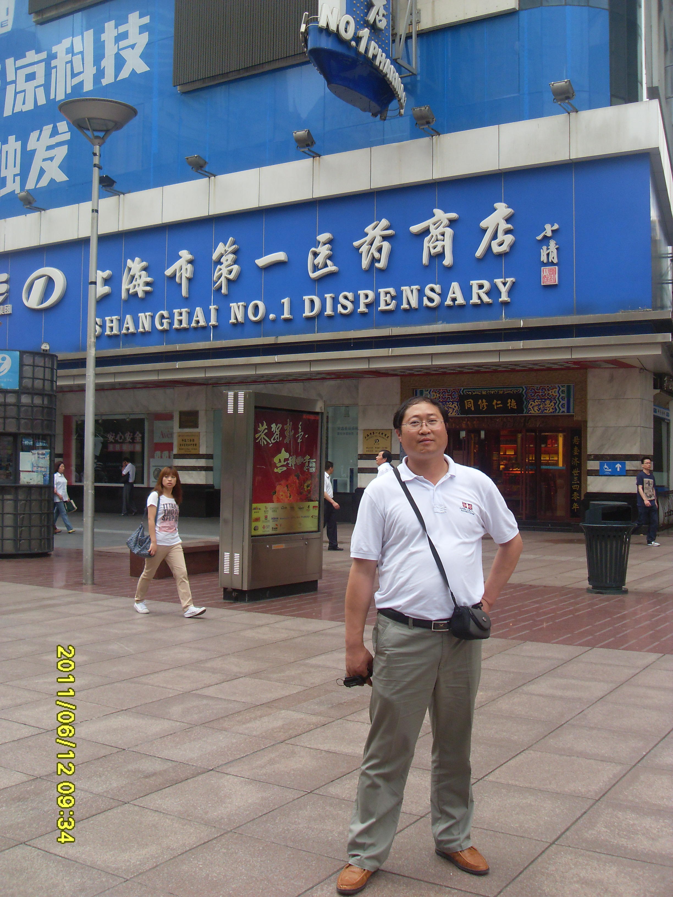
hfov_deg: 40.7
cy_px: 448
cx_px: 336
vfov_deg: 52.6
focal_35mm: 35
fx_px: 907
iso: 80
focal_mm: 6.3
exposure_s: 1/250
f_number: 2.8
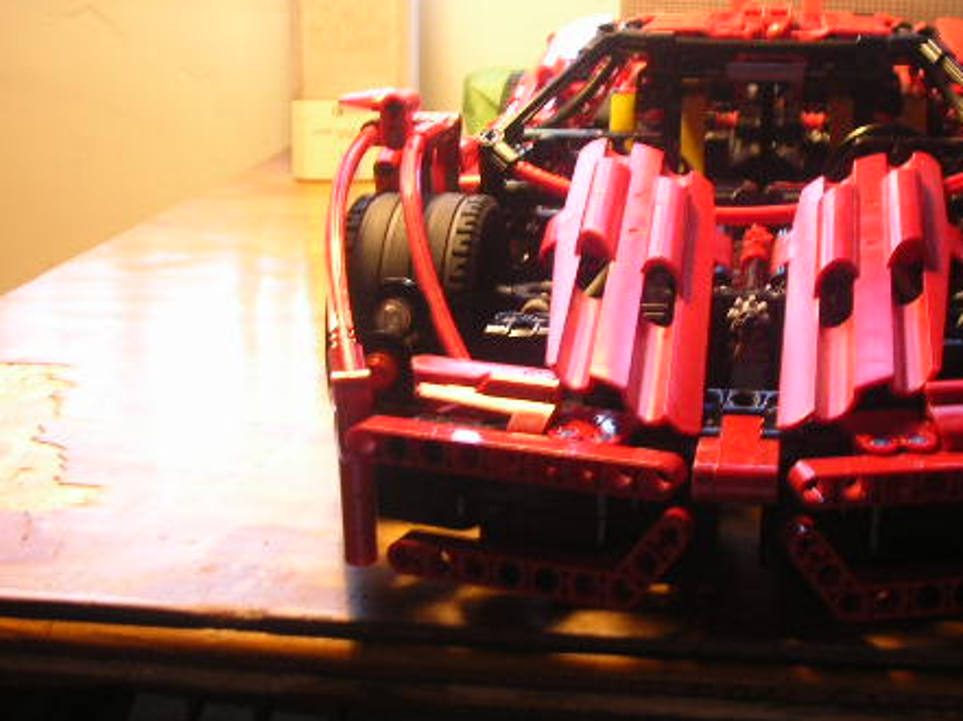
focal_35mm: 61
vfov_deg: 24.0
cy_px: 345
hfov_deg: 31.3
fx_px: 1696
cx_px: 681
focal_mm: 7.1
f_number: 3
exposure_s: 1/5.5
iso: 55
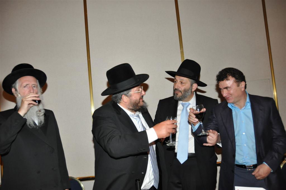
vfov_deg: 43.5
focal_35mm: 30
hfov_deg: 62.0
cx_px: 143
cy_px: 95
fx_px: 238
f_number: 4
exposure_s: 1/60
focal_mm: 20
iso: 800
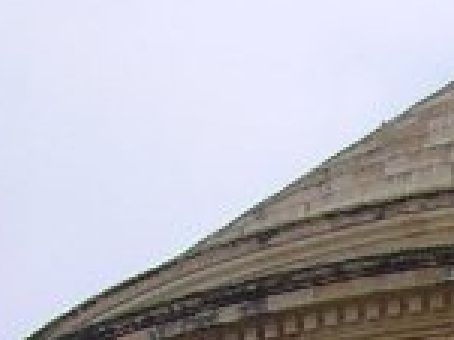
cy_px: 1065
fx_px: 3381
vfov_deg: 5.4
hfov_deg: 7.1
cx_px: 1206
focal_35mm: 258
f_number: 5.6
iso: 100
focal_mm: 5.8
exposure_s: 1/268
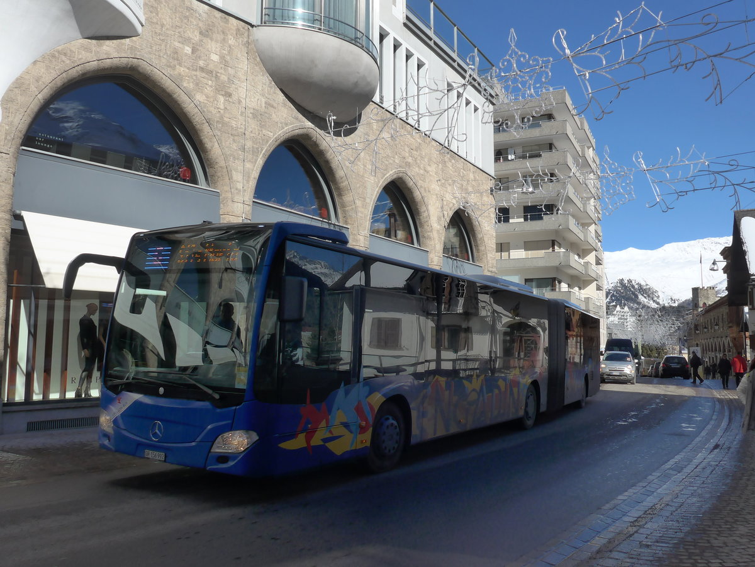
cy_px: 284
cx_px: 378
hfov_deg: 61.7
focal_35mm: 29
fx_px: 633
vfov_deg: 48.2
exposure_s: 1/640
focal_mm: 6
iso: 160
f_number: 5.6
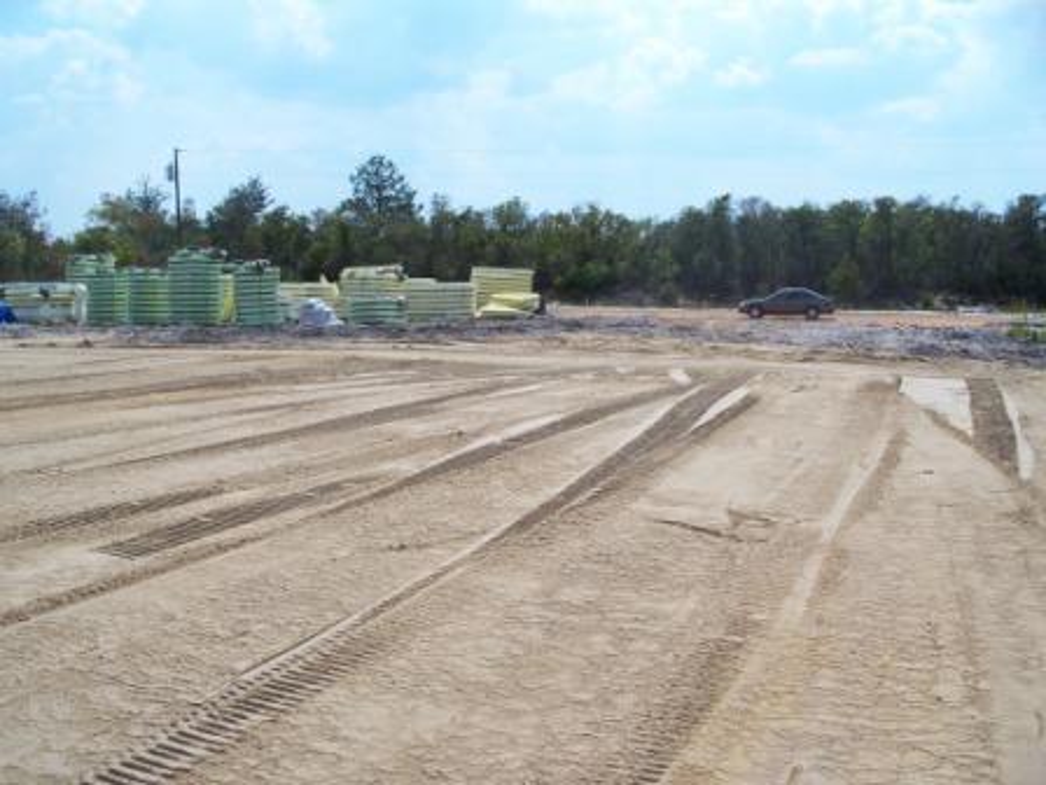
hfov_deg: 50.1
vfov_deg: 38.7
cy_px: 392
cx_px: 523
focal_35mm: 37
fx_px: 1118
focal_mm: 7.8
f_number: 4
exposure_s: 1/800
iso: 64
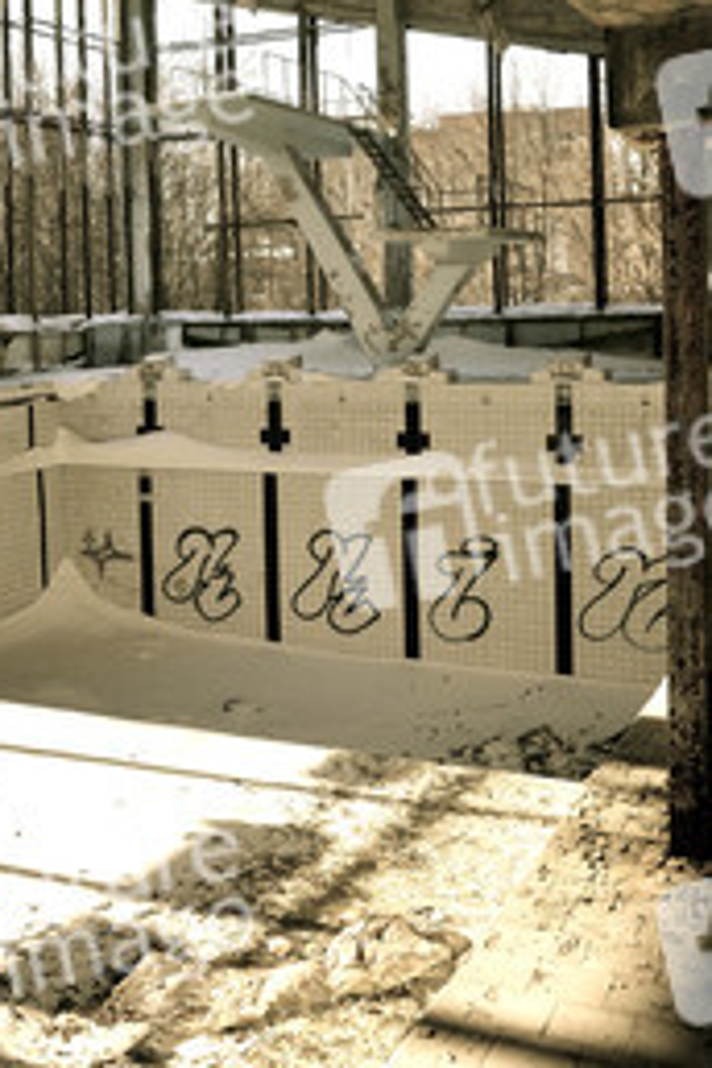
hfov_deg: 27.2
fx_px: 1447
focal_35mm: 49
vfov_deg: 39.7
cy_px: 306
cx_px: 164
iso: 360
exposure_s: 1/500
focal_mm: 21
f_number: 9
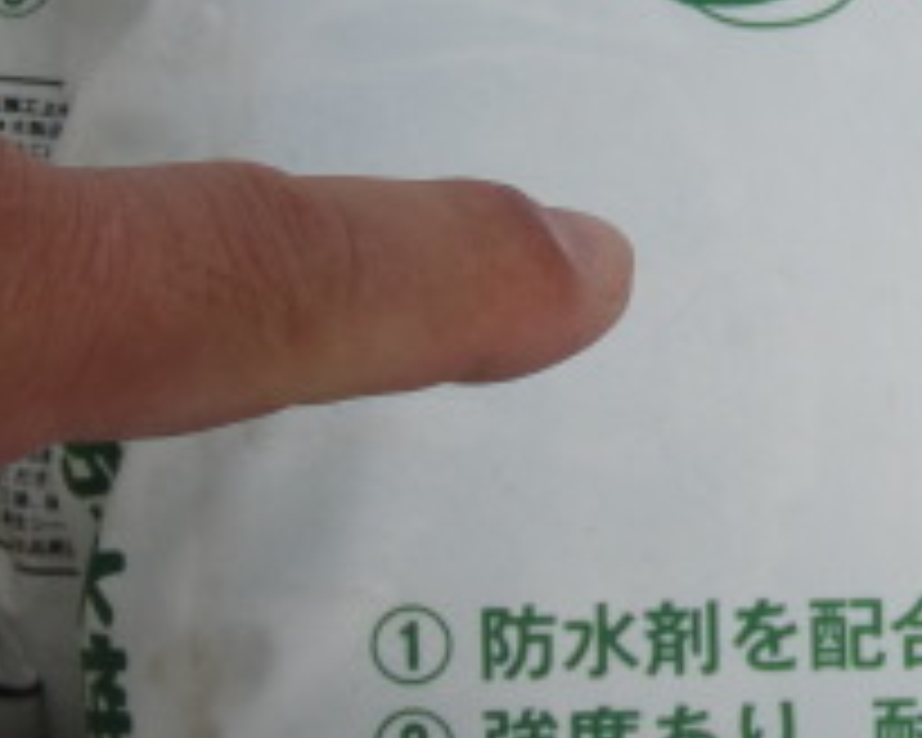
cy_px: 202
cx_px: 1102
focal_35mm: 116
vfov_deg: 13.3
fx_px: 3165
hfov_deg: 15.9
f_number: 3.9
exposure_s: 1/320
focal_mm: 6.66
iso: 64
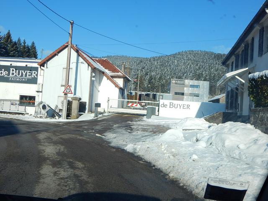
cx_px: 134
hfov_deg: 43.9
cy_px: 100
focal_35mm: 43
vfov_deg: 33.6
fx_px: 333
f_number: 7.1
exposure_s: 1/400
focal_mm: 7.7
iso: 125
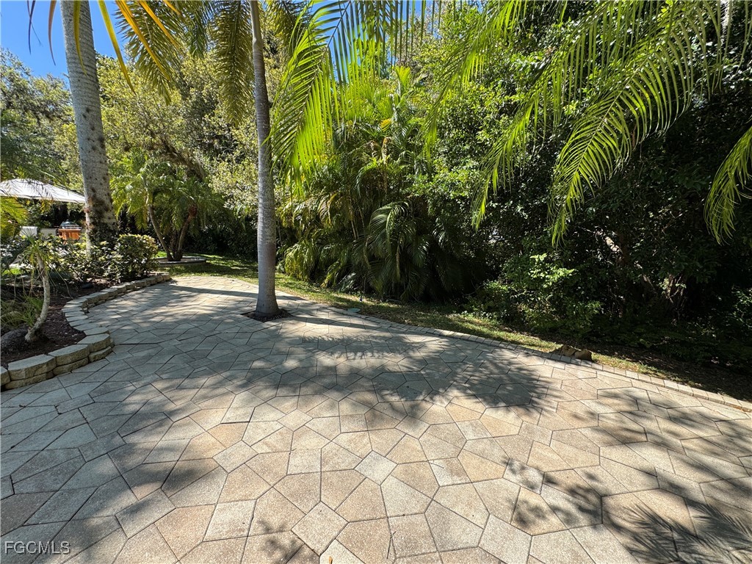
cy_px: 282
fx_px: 304
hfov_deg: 102.1
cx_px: 376
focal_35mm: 14
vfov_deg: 85.7
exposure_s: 1/443
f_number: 2.2
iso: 40
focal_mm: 2.22
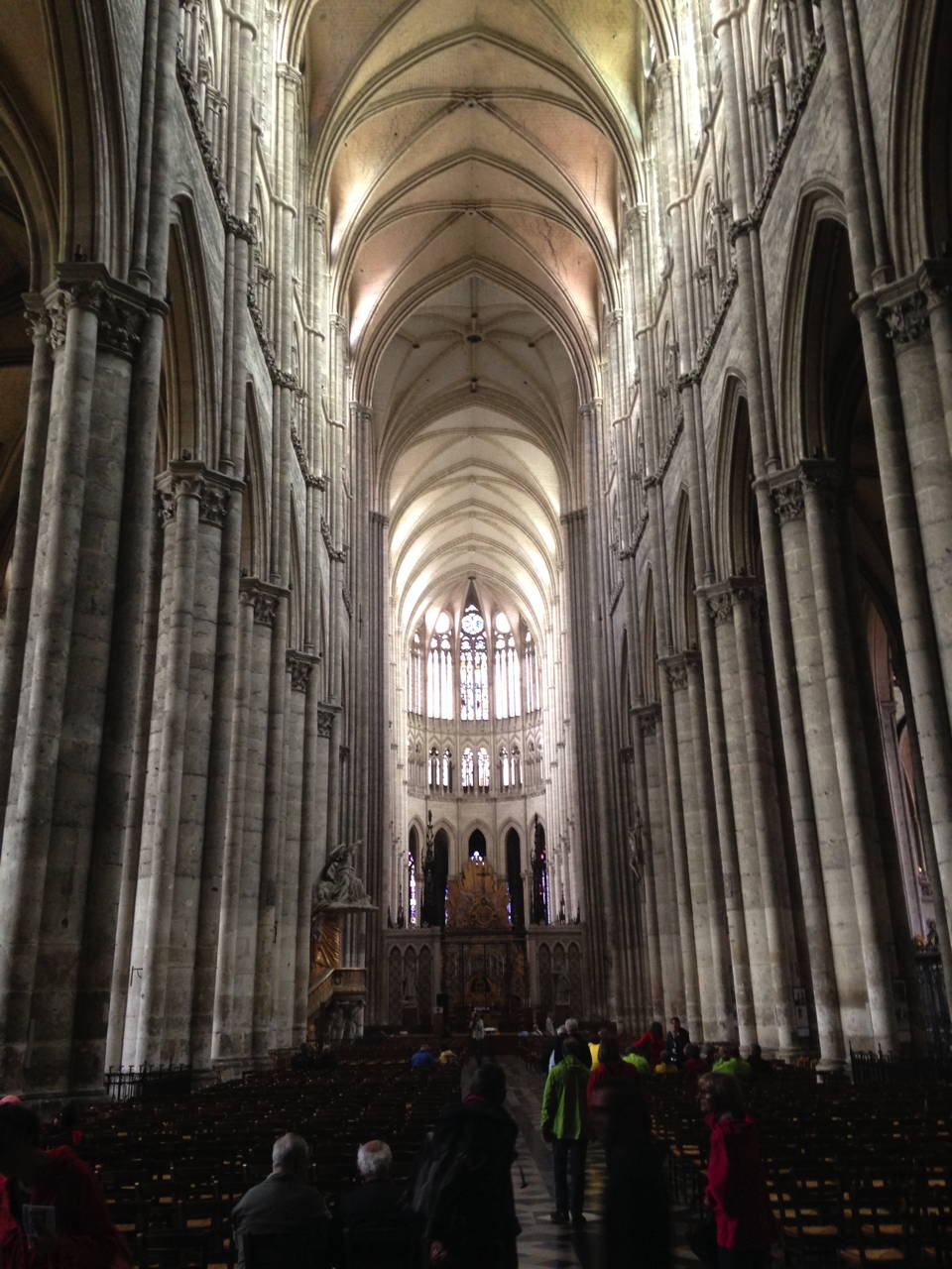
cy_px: 634
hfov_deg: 42.9
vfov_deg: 55.4
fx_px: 1210
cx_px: 476
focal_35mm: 33
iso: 200
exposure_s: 1/20
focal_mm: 4.12
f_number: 2.4
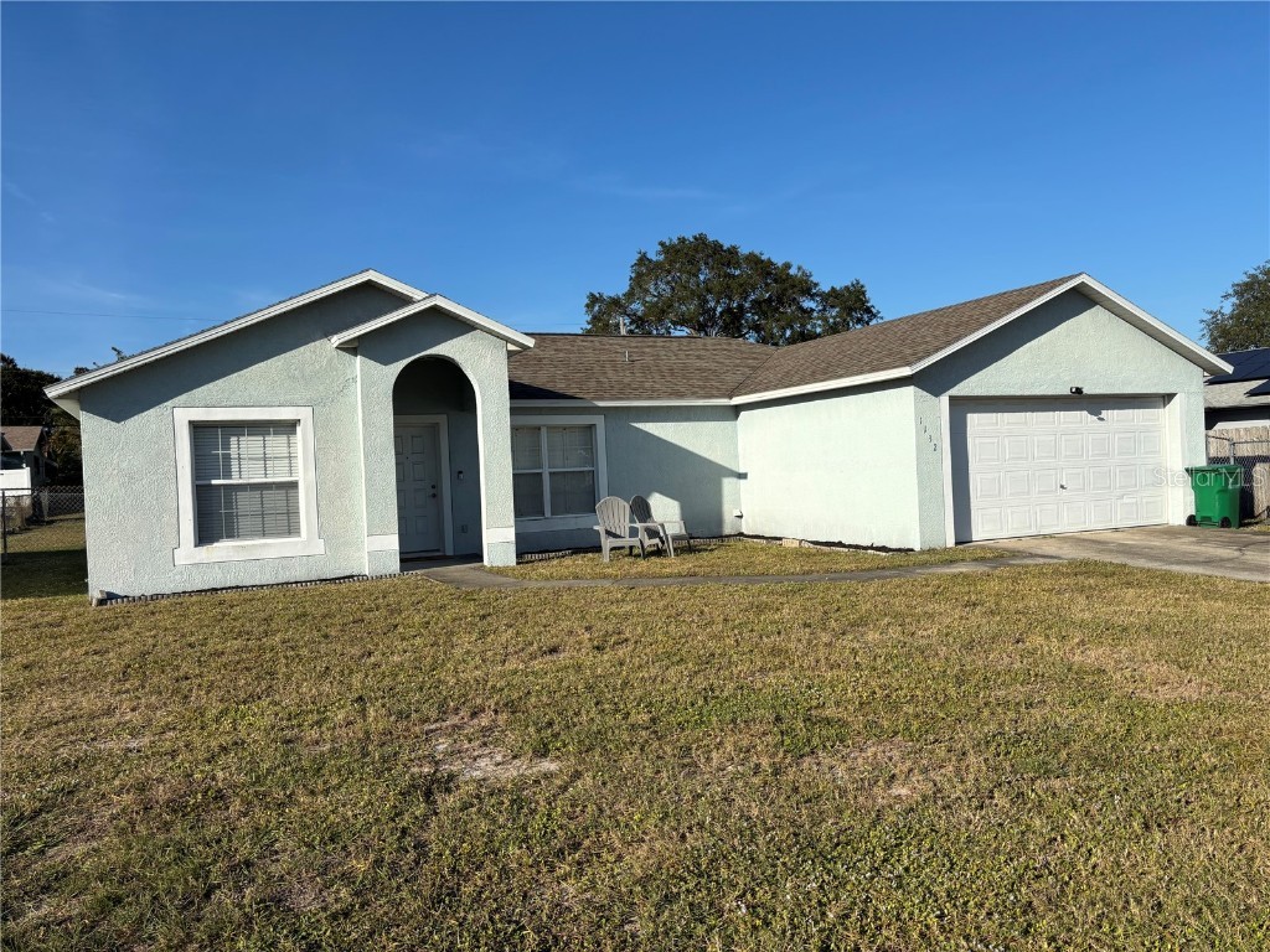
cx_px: 635
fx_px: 954
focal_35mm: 26
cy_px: 476
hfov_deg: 67.3
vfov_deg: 53.1
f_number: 1.6
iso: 50
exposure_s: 1/4854
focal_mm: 5.96
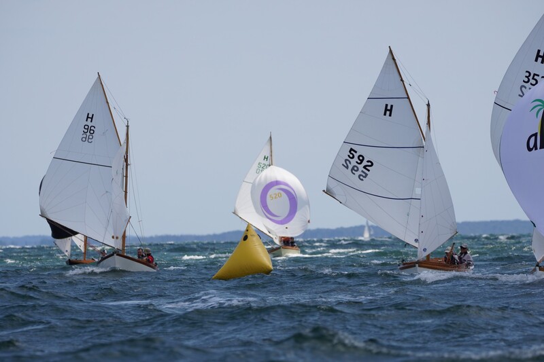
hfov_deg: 4.6
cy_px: 181
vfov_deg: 3.0
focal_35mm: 453
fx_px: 6843
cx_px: 272
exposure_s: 1/1250
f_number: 5.6
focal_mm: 302
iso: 160
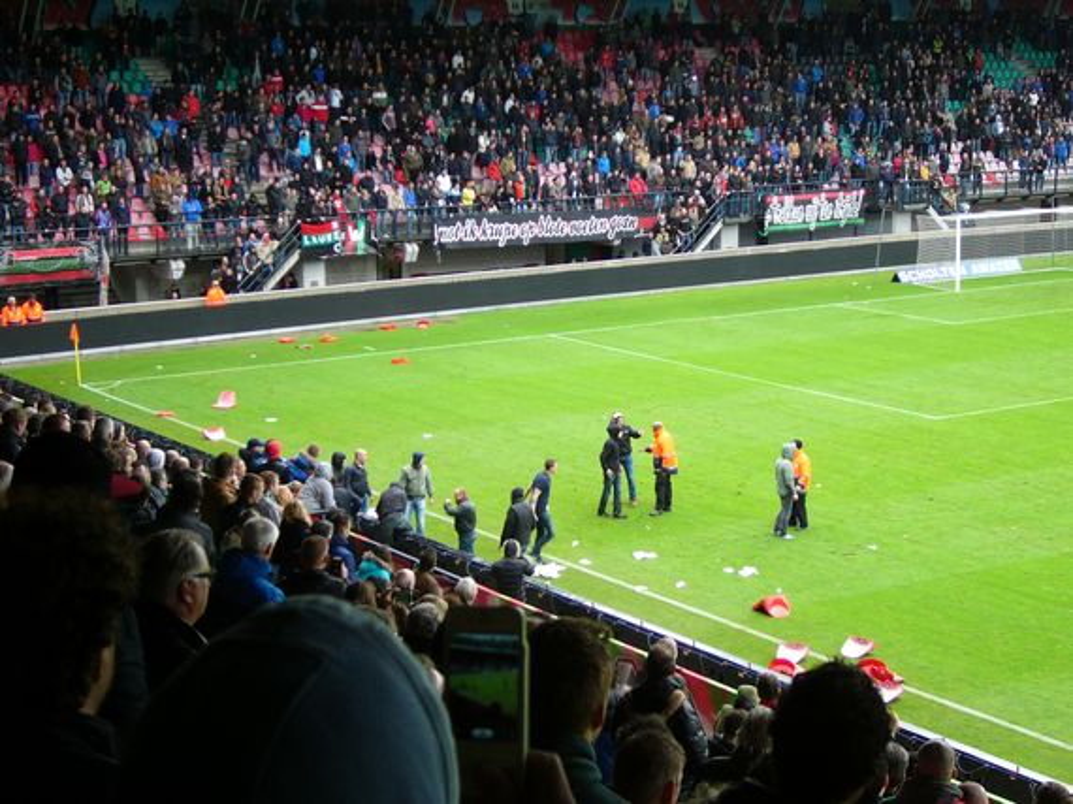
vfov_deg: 21.3
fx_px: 2138
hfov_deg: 28.2
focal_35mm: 69
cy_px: 402
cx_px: 536
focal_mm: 11.5
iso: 100
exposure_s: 1/40
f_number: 4
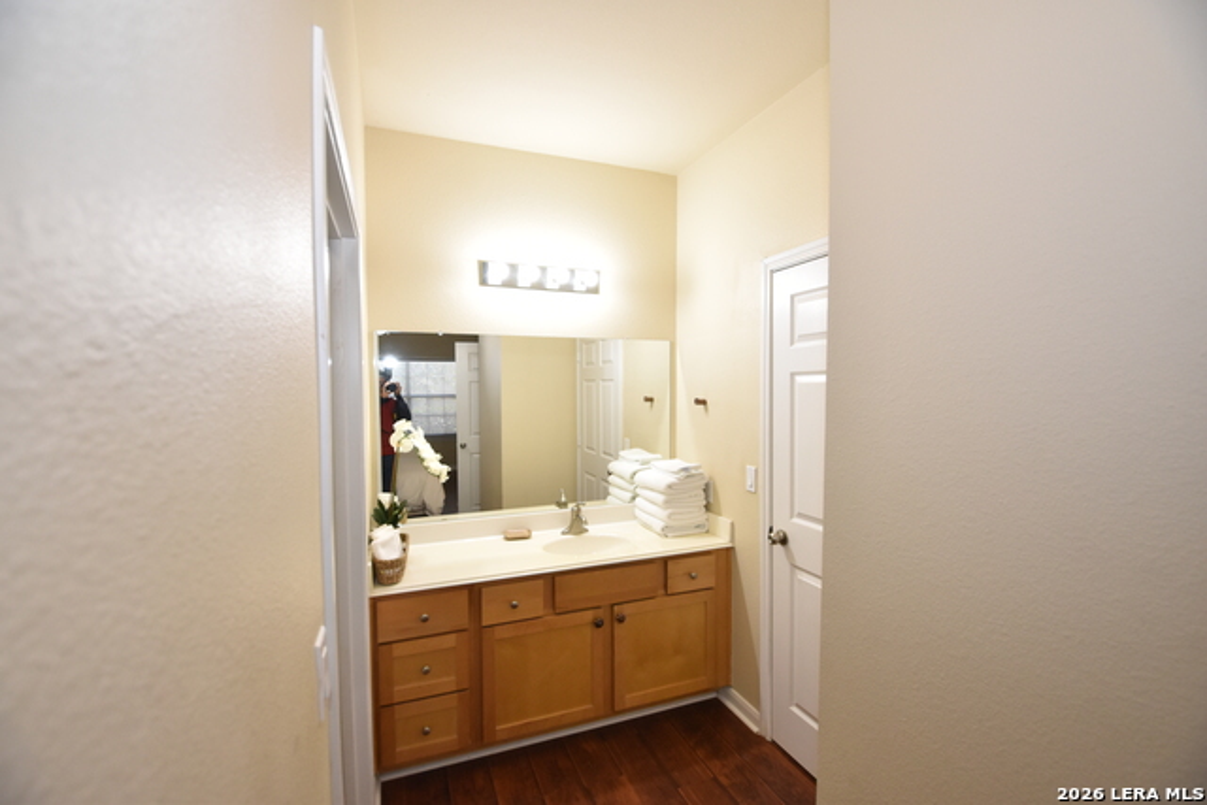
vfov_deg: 77.4
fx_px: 503
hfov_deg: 100.4
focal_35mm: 15
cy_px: 402
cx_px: 604
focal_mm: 10
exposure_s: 1/125
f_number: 4
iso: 1000
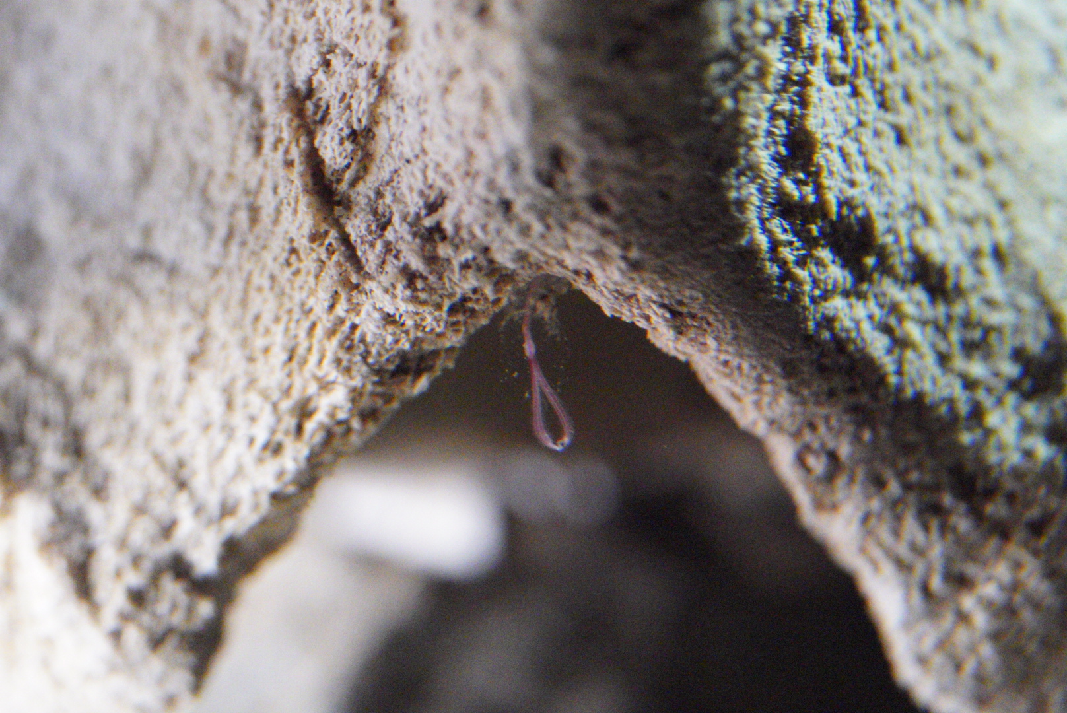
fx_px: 4004
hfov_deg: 15.2
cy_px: 356
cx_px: 534
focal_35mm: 135
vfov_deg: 10.2
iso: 16000
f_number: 3.5
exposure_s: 1/60
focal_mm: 90
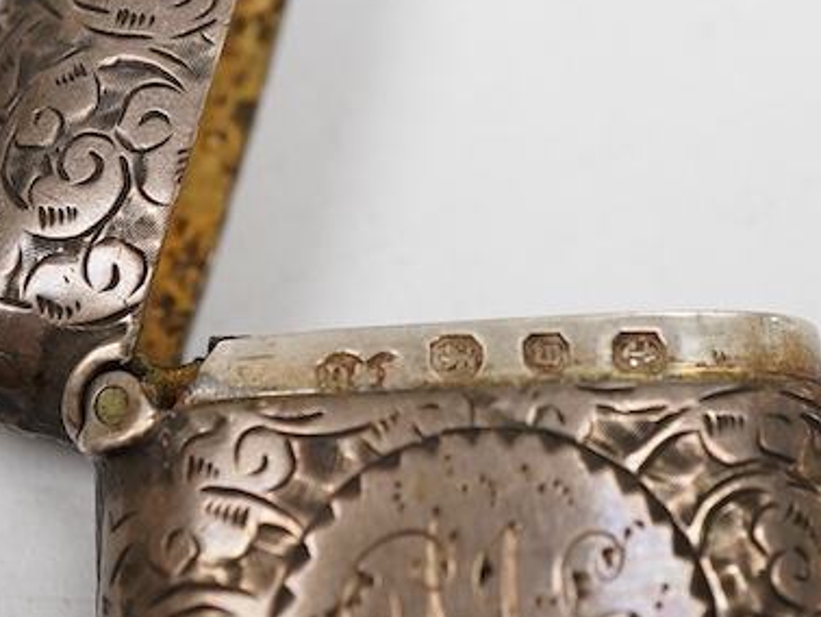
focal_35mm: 103
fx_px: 2444
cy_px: 204
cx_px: 443
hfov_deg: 19.1
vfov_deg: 14.4
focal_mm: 30
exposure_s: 1/125
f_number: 9
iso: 800
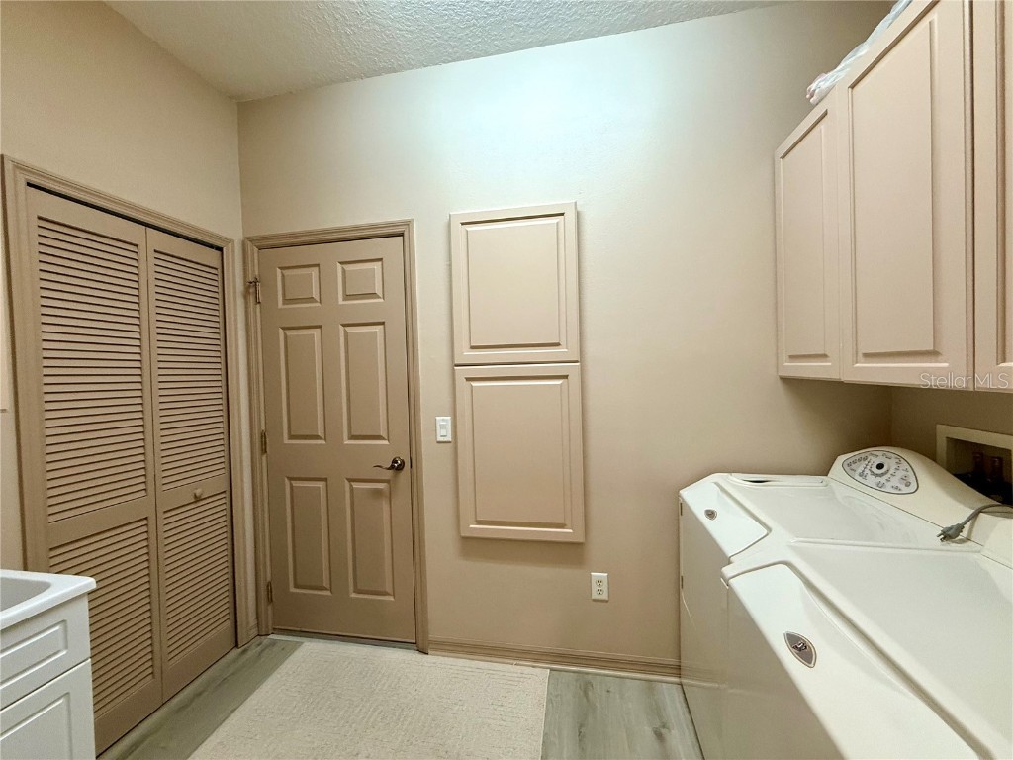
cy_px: 380
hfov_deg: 102.1
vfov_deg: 85.7
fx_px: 410
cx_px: 506
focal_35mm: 14
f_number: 2.2
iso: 320
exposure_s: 1/120
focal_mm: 2.22
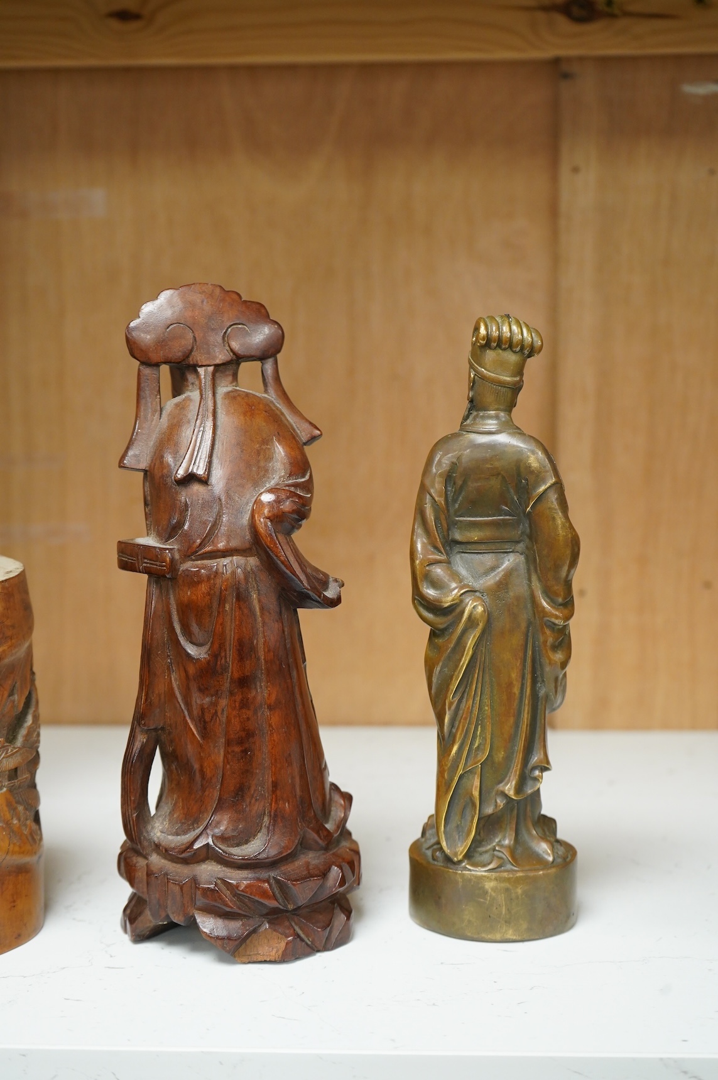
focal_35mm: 54
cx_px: 359
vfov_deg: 36.9
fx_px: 1618
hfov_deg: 25.0
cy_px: 540
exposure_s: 1/100
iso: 2500
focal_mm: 54
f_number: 6.3
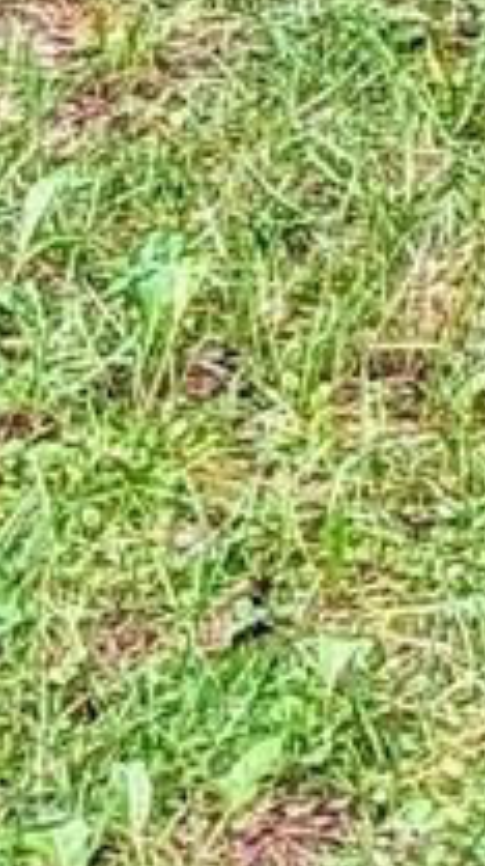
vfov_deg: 7.3
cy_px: -1873
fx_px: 5874
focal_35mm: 256
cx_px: 2425
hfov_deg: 4.2
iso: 85
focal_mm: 6.9
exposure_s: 1/263
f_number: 1.68
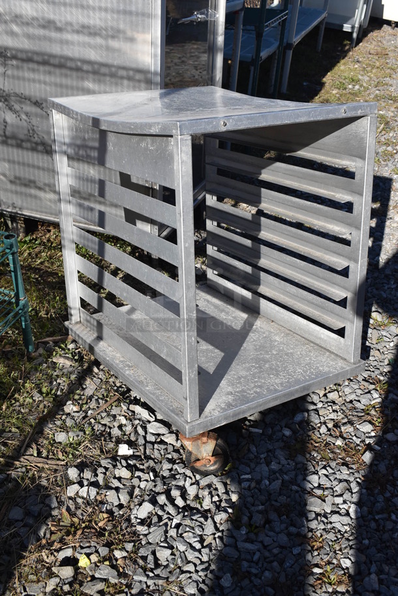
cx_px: 199
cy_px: 298
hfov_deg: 34.3
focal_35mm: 39
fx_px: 646
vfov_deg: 49.5
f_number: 8
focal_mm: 26
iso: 200
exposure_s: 1/500
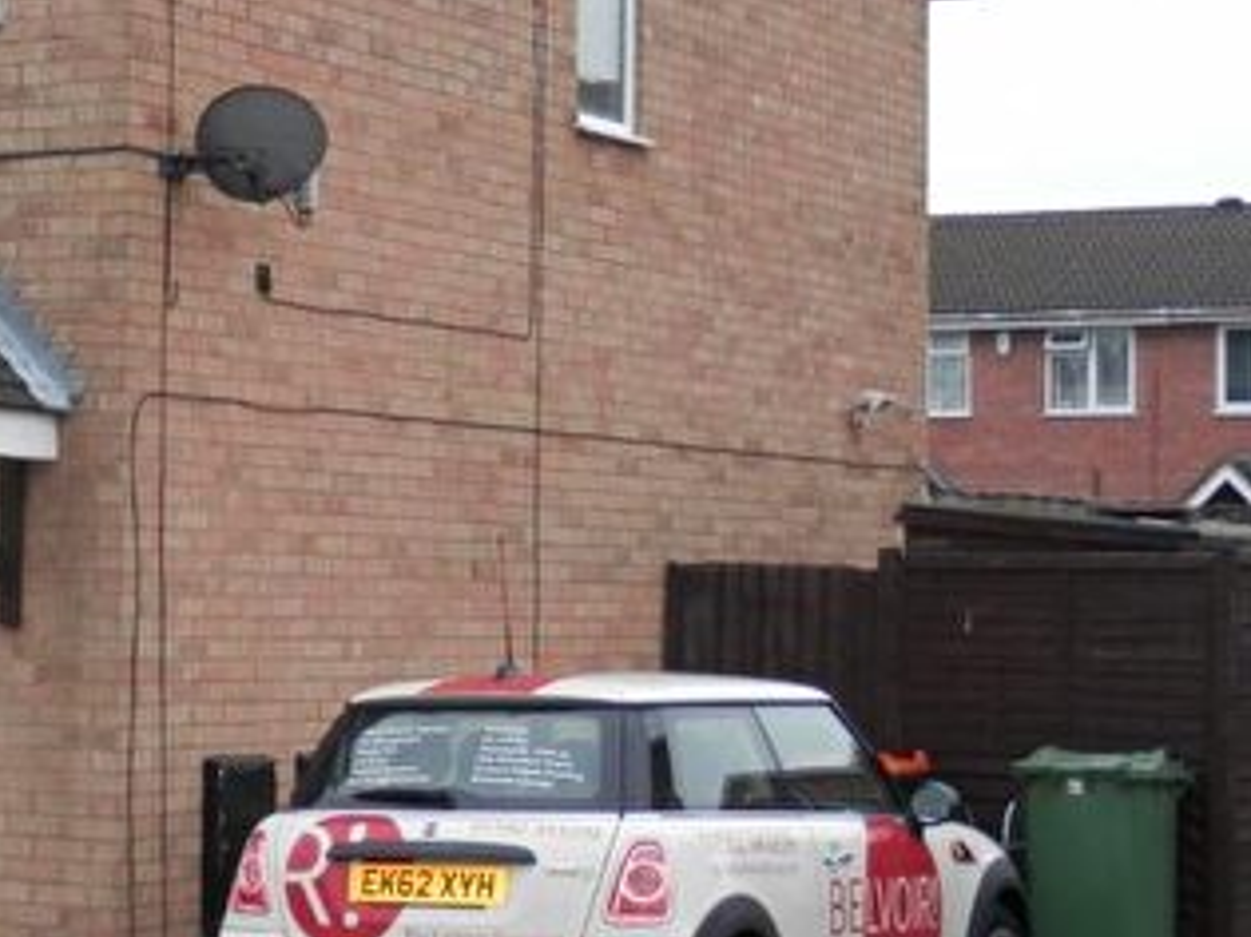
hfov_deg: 19.4
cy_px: 395
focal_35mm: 100
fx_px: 3613
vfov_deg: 14.8
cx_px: 171
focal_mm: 8
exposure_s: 1/160
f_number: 3.8
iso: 80
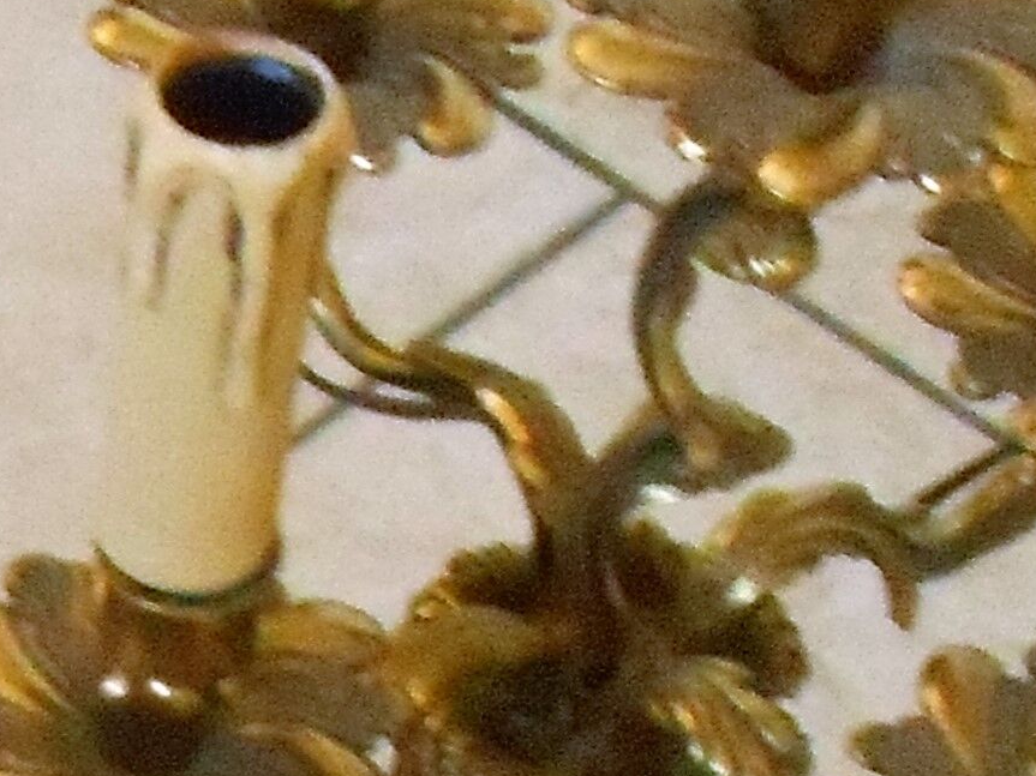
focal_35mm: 133
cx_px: -547
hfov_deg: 13.9
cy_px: 1143
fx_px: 3980
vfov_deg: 10.8
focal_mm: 4.7
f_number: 3.4
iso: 800
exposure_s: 1/100
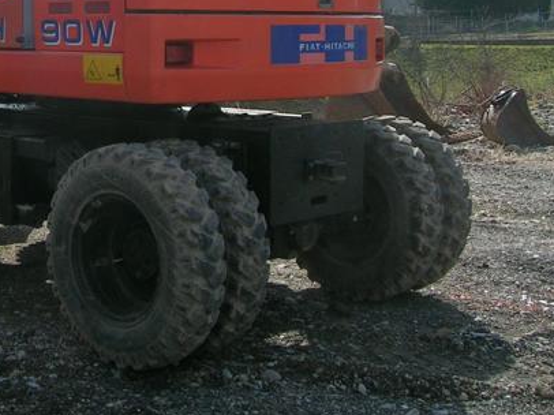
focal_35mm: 69
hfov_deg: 27.2
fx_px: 1104
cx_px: 57
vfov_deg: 20.9
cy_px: 44
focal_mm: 5.4
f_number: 4.8
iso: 50
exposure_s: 1/364
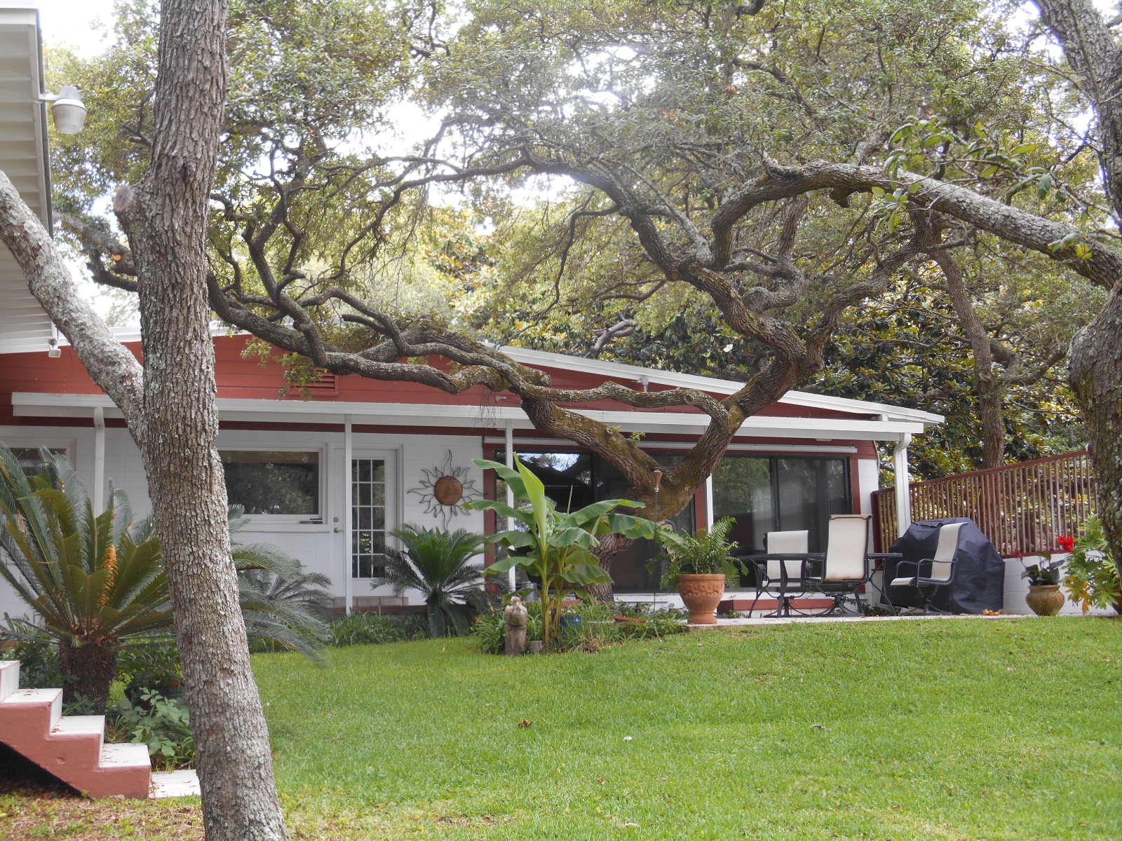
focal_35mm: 46
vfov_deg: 31.5
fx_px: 1491
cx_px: 561
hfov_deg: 41.2
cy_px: 420
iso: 80
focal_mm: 8.3
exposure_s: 1/40
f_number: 4
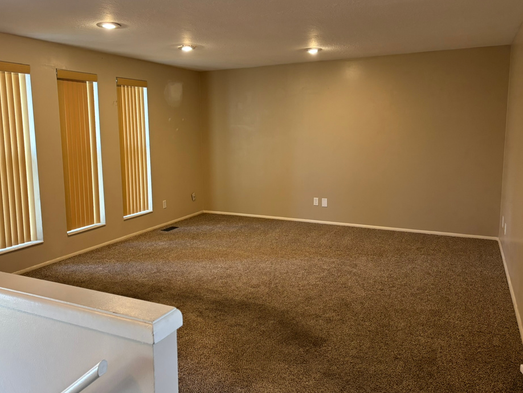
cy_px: 185
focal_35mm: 29
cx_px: 236
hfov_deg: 61.5
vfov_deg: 48.2
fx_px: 438
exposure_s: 1/60
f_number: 1.6
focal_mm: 5.96
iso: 160
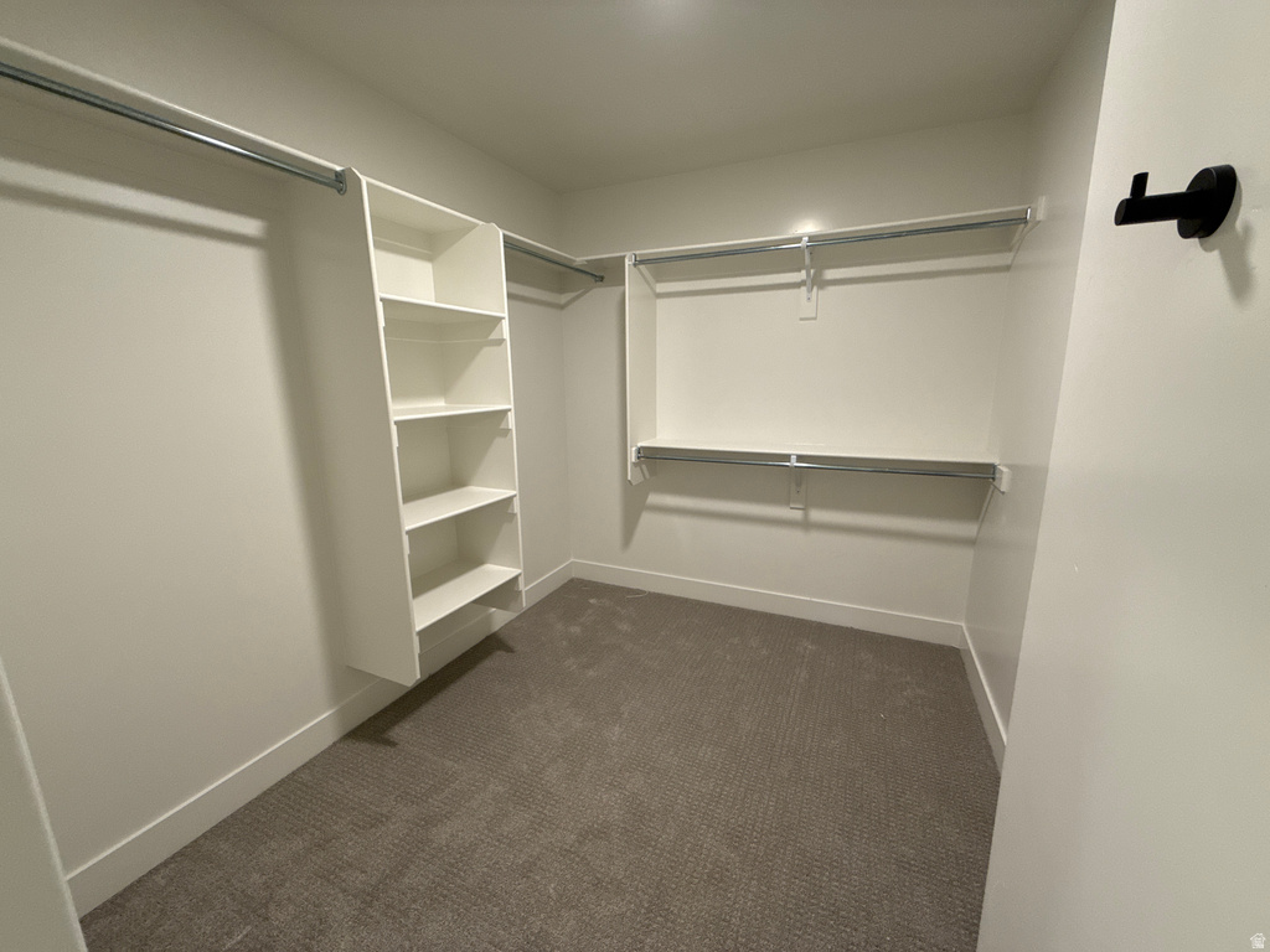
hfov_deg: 102.1
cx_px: 635
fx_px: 514
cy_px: 476
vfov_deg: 85.7
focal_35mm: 14
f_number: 2.2
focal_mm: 2.22
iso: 250
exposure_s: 1/120
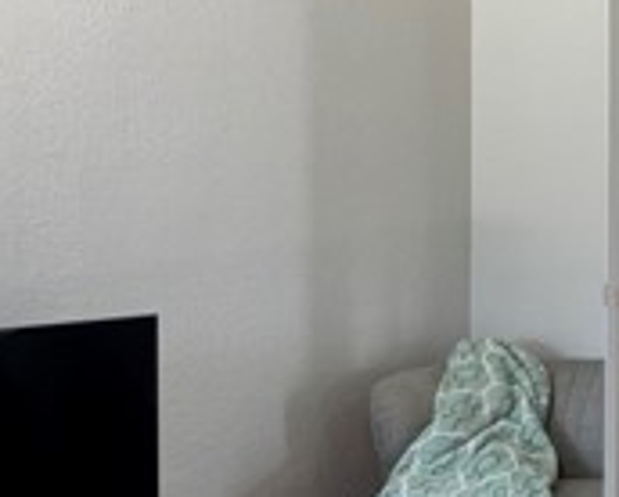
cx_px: 1119
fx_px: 1596
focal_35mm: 87
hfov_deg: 17.6
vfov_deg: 17.6
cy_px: 104
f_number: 1.78
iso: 125
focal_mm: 6.76
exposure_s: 1/120
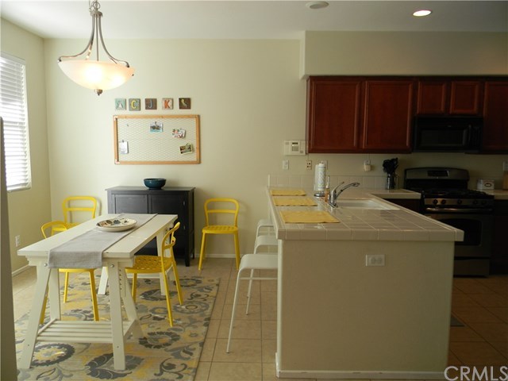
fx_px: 411
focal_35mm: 28
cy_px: 190
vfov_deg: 49.7
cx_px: 254
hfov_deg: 63.4
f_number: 3.5
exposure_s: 1/37
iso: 80
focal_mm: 5
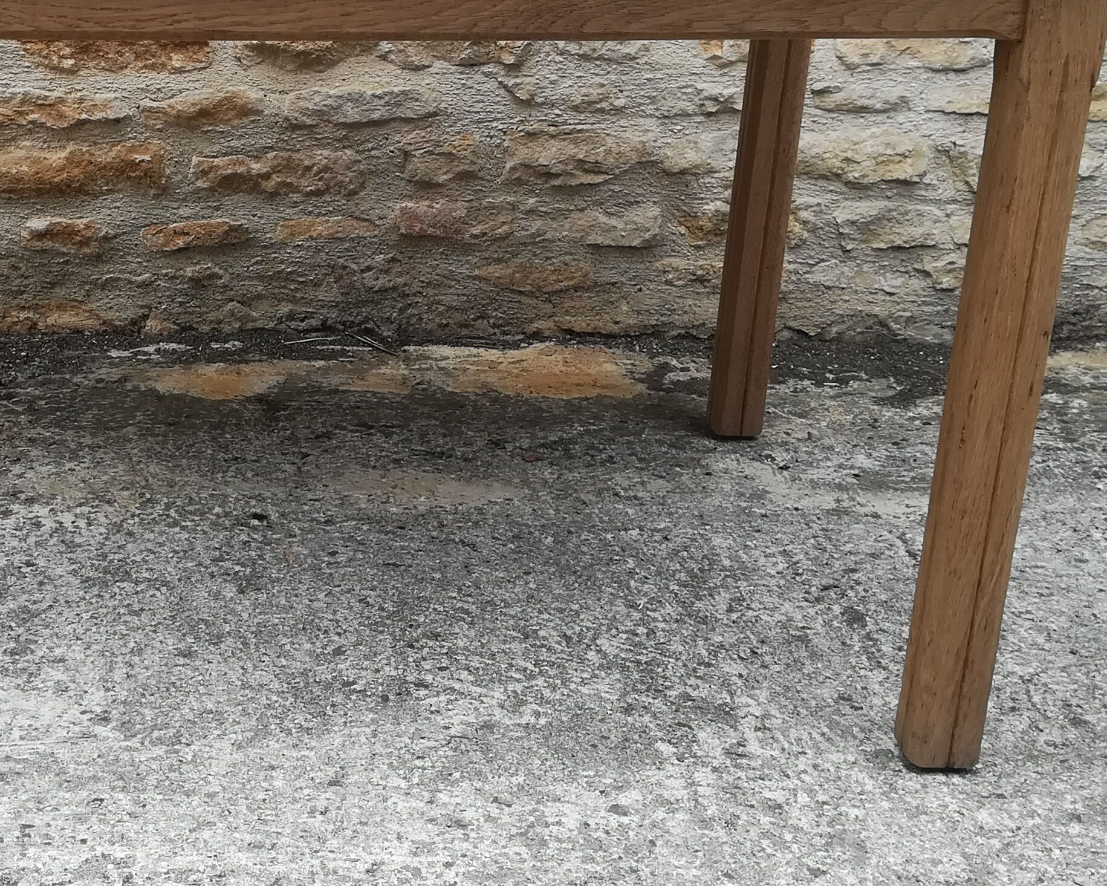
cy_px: 329
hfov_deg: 33.2
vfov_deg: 27.5
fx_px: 1802
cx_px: 232
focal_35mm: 55
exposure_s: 1/173
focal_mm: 3.83
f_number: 2.2
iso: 50
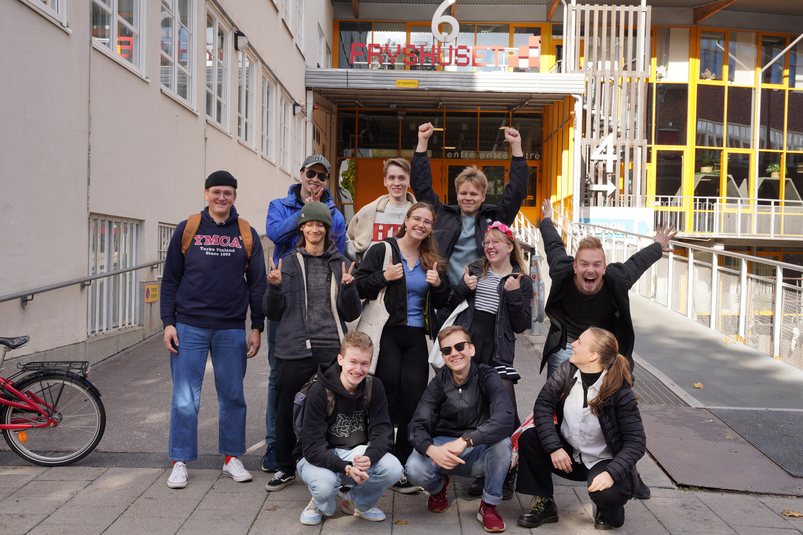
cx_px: 402
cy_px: 268
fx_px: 1019
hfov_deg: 43.0
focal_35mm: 46
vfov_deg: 29.4
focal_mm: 45.7
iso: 125
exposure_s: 1/80
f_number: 10
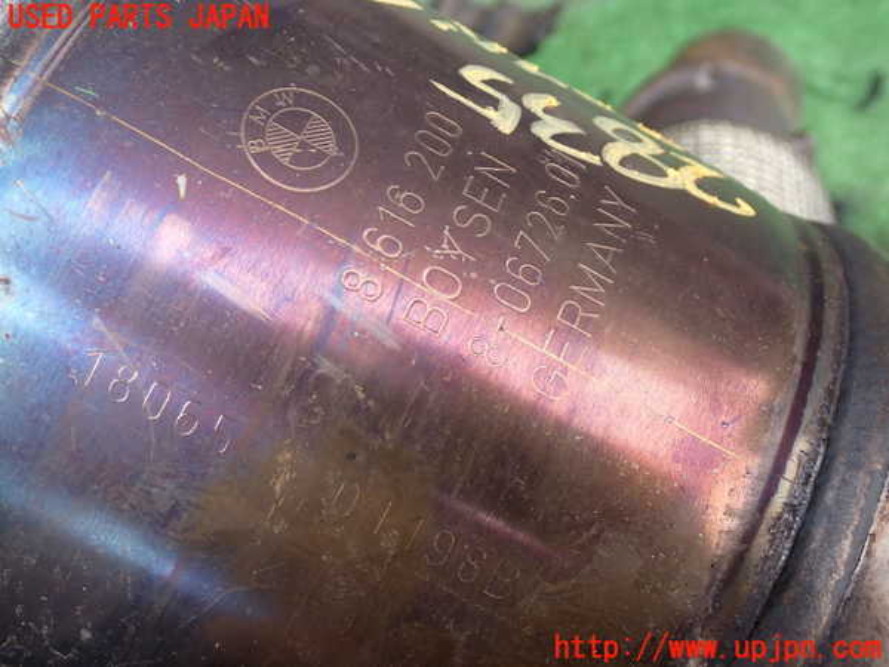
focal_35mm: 44
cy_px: 334
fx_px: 1130
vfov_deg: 32.9
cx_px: 444
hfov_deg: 42.9
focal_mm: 7.84
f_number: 2.9
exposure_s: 1/125
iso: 160
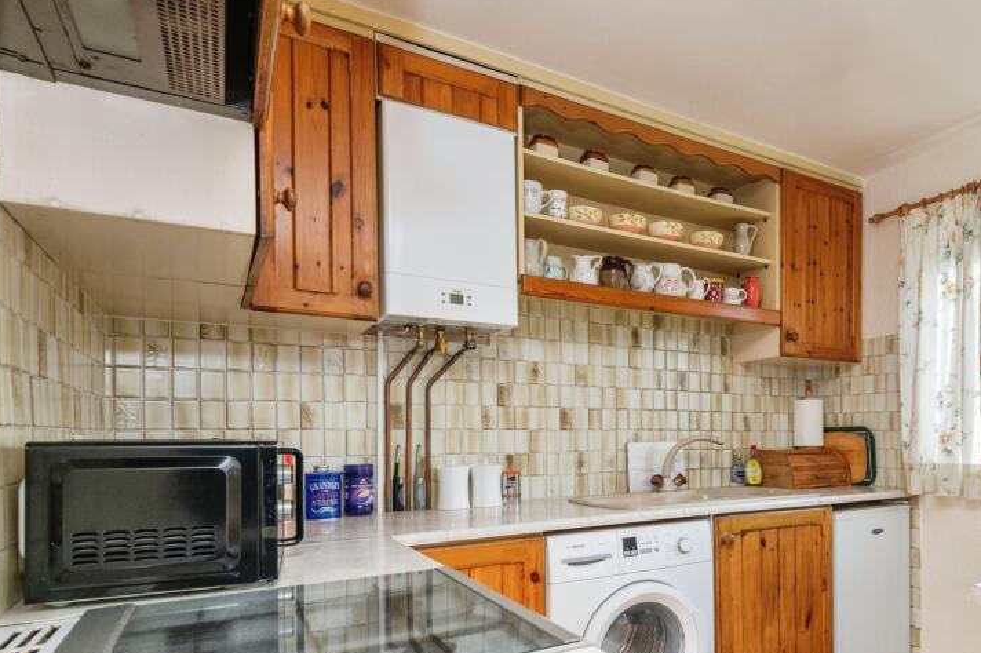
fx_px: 626
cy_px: 460
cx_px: 677
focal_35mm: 23
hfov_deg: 73.1
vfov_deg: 53.4
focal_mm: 16
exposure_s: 1/200
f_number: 8
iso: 250
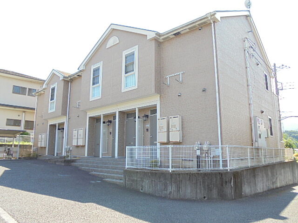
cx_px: 149
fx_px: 224
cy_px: 112
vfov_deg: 53.1
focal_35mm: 26
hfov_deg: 67.3
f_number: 3.5
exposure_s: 1/160
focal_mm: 4.6
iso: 100
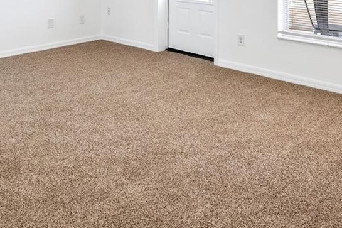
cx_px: 146
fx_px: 418
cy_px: -33
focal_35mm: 44
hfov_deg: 44.4
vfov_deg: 27.4
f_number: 9
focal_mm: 15
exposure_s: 1/30
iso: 200
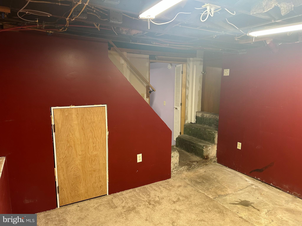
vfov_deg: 56.8
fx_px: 209
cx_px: 151
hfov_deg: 71.6
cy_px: 113
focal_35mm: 24
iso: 200
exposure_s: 1/60
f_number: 1.78
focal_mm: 6.86
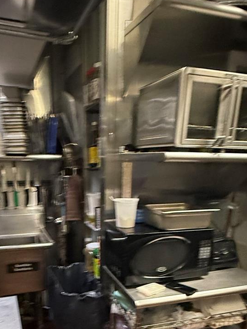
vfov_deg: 56.7
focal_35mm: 30
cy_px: 251
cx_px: 93
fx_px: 285
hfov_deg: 46.4
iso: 320
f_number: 2.2
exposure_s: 1/60
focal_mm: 2.22
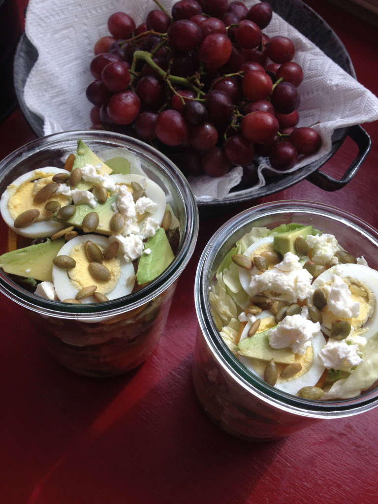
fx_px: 510
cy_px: 252
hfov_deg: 40.7
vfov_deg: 52.6
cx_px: 189
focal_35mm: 35
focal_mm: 4.28
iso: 50
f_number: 2.4
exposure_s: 1/133
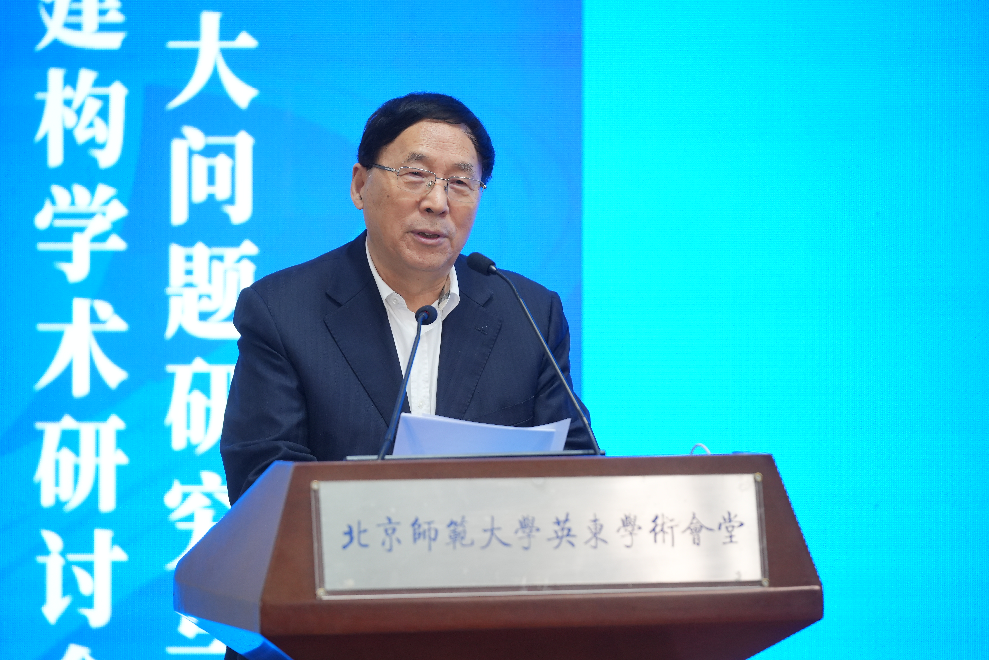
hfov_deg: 10.6
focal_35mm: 194
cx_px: 494
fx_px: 5329
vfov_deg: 7.1
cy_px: 330
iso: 1250
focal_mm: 194
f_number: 3.2
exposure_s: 1/160
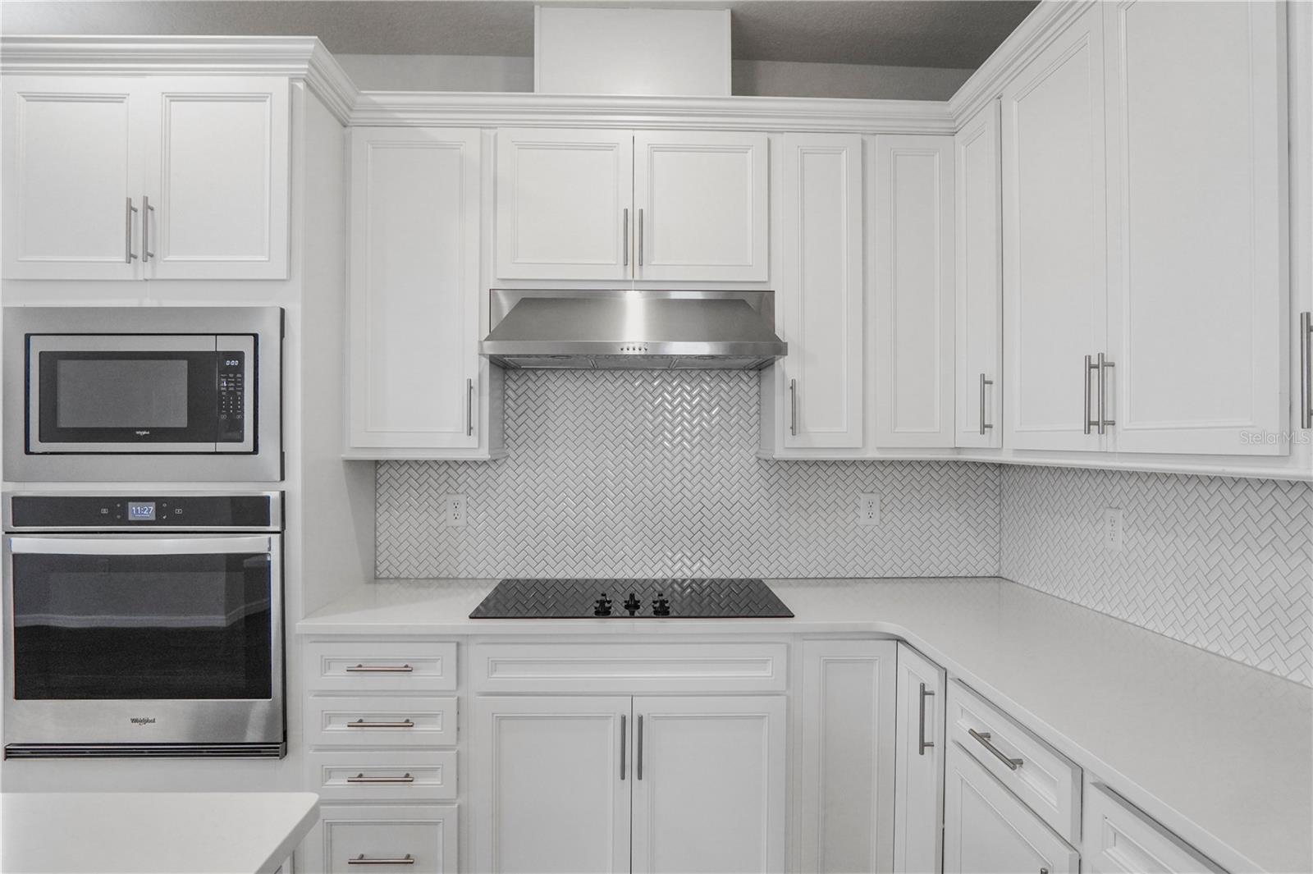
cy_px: 437
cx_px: 656
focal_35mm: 18
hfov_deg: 90.0
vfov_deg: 67.3
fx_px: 656
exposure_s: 1/125
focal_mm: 12
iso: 800
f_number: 4
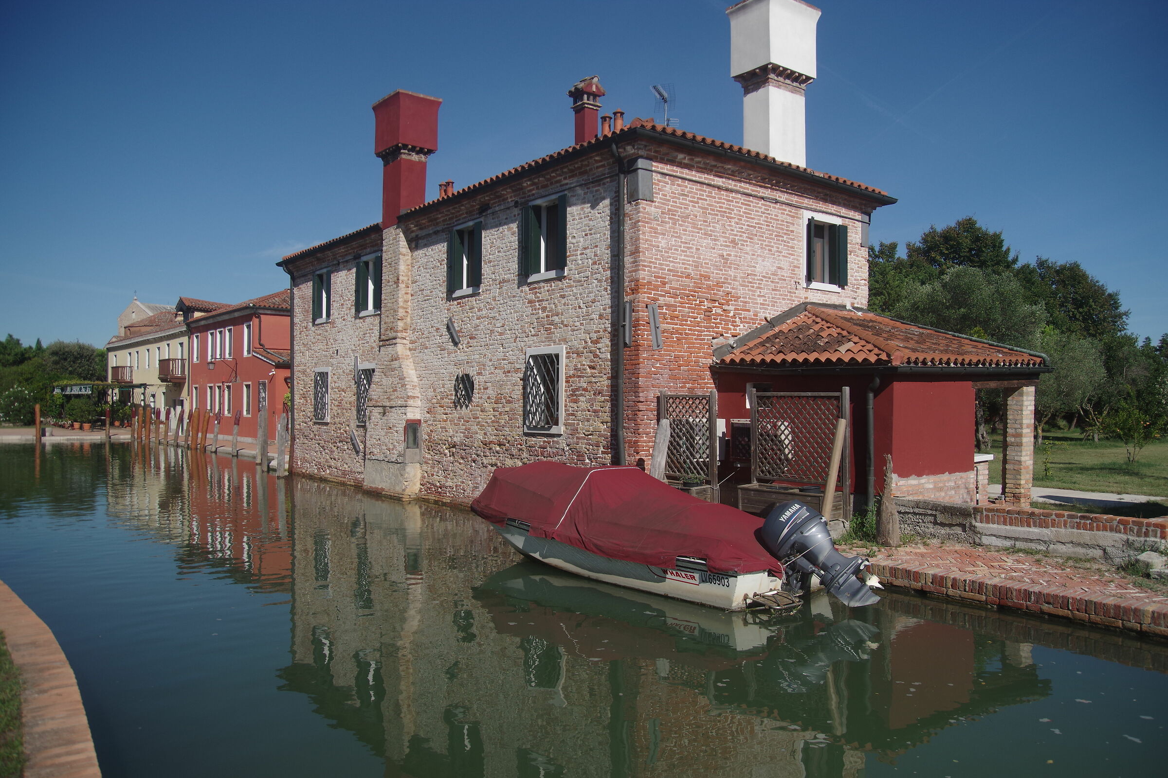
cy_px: 389
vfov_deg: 51.3
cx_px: 584
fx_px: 811
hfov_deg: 71.5
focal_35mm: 25
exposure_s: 1/4000
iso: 200
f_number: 2.8
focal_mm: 17.01
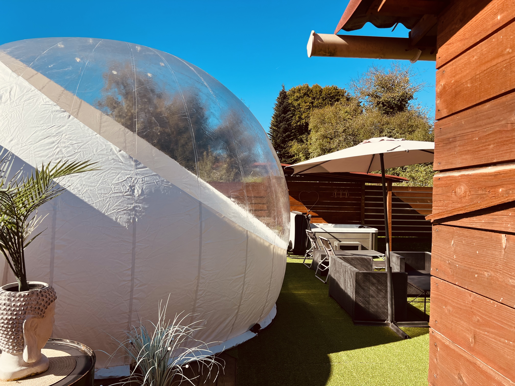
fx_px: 387
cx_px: 258
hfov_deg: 67.3
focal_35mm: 26
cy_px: 193
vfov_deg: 53.1
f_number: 1.5
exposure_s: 1/2208
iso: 50
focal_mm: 5.7
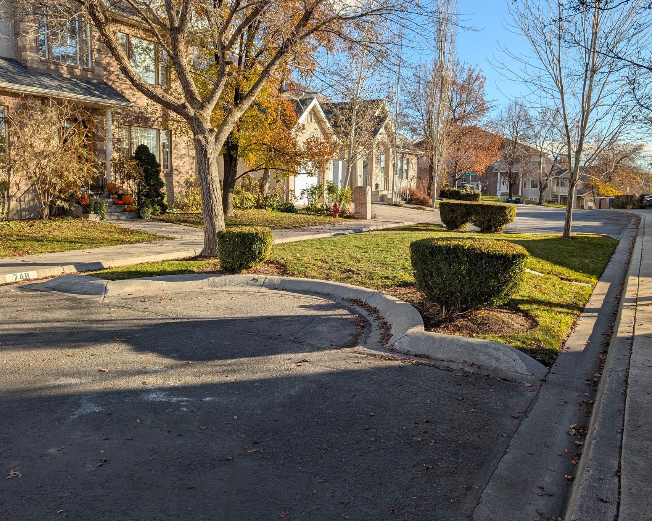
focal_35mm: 28
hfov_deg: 62.2
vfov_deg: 51.4
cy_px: 229
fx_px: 540
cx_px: 338
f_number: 1.68
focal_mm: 6.9
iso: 19
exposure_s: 1/664
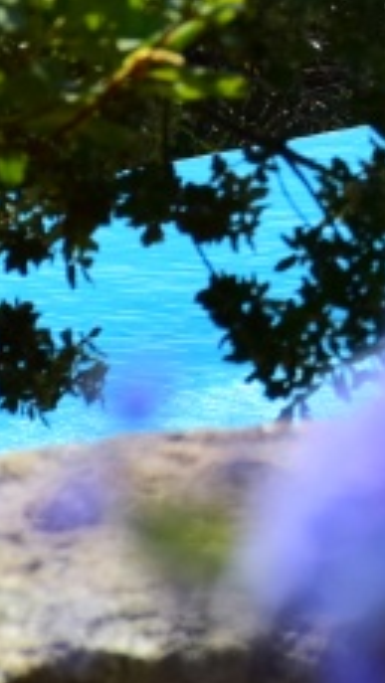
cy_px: -389
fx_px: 13415
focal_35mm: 740
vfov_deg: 2.9
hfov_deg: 1.6
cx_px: 1382
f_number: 10
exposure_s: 1/1600
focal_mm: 90
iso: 400
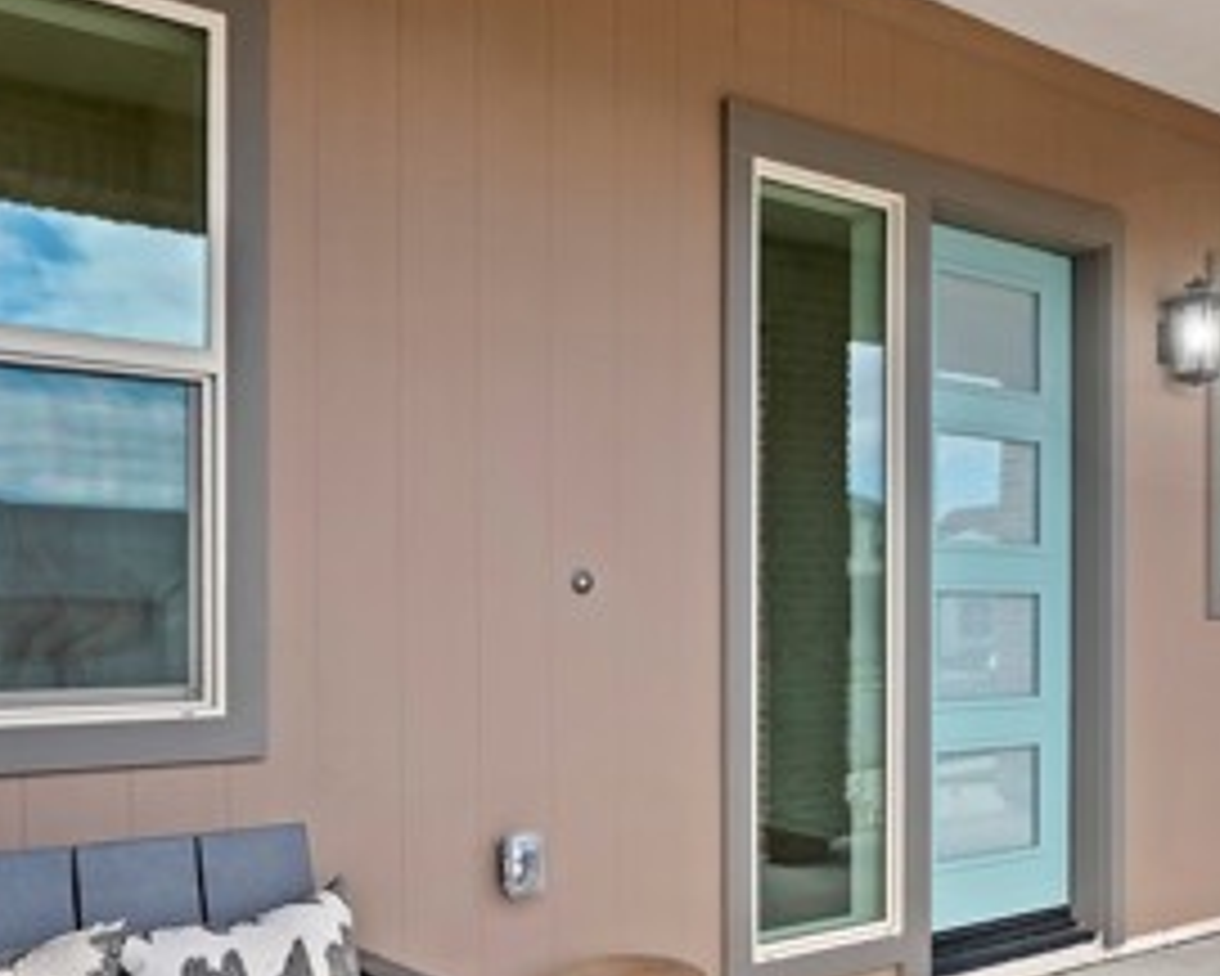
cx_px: 608
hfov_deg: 57.2
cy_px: 679
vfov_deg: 46.1
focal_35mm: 31
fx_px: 1120
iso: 500
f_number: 13
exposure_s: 1/80
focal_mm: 14
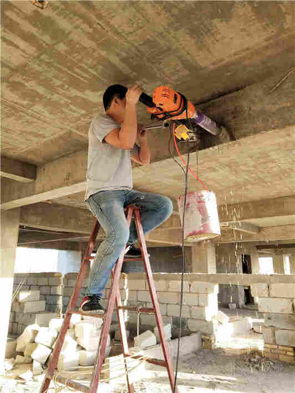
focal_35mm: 30
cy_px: 196
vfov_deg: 60.0
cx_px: 148
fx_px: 341
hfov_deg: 46.8
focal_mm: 3.95
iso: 65
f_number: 1.8
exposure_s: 1/118
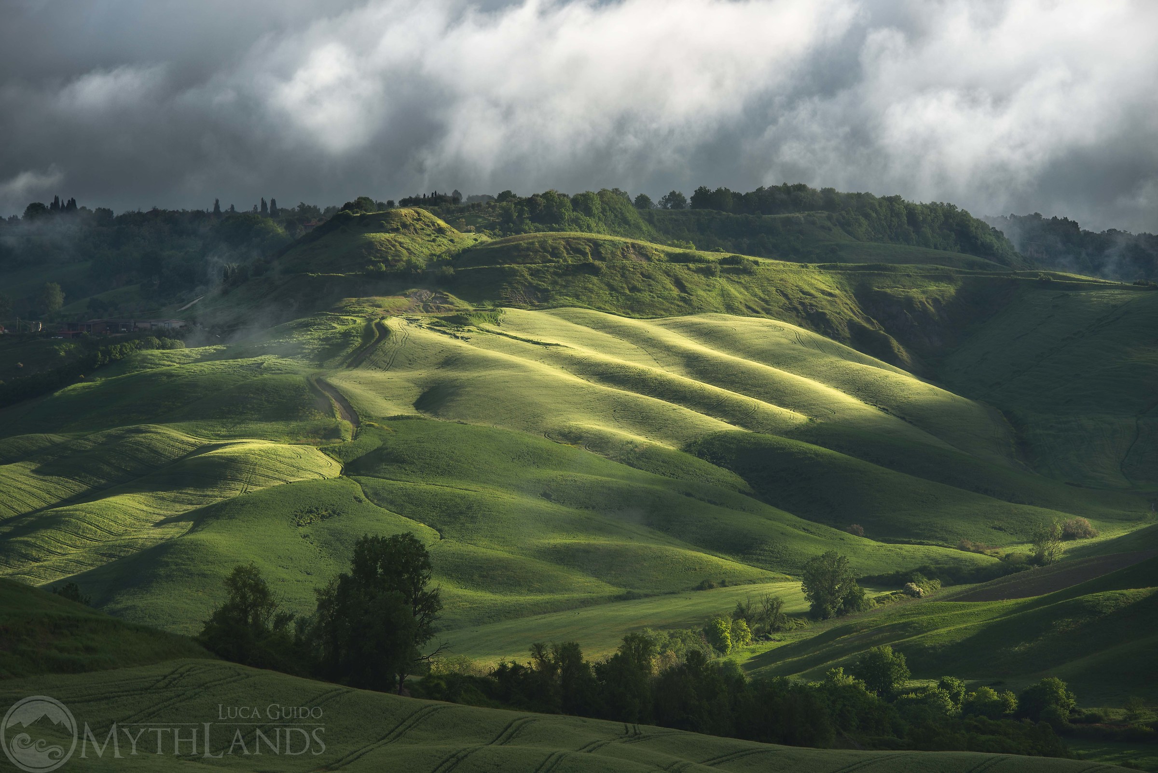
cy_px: 386
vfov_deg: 8.9
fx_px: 4987
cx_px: 579
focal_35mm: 155
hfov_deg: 13.2
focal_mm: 155
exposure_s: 1/125
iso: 100
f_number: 7.1
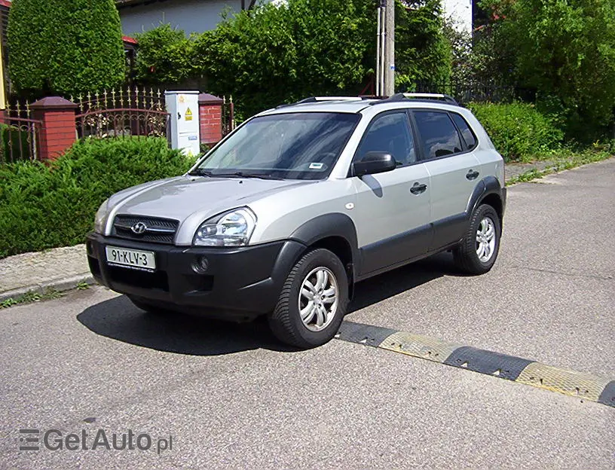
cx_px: 308
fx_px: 698
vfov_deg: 37.2
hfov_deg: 47.6
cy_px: 235
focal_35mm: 39
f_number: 3.84
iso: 100
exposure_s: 1/1348
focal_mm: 5.26
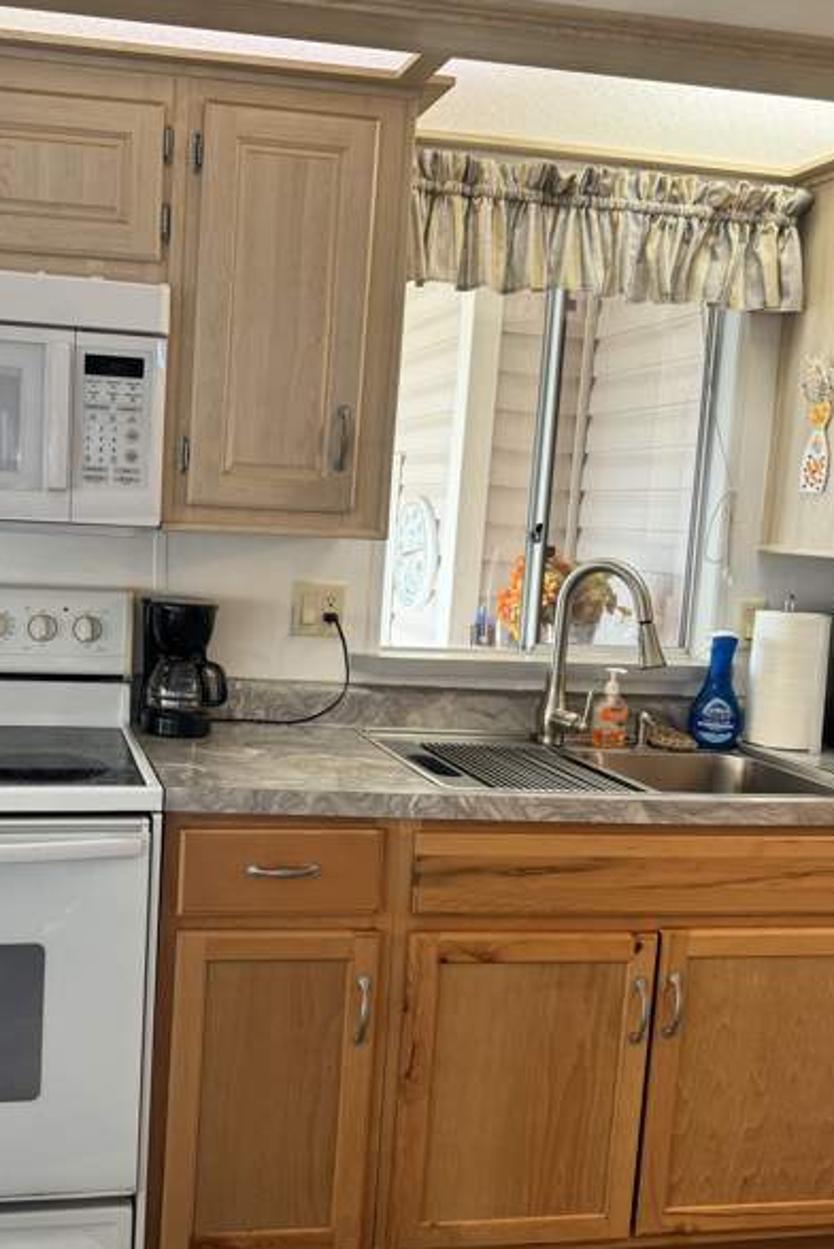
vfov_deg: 55.8
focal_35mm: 34
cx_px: 219
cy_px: 632
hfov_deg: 38.0
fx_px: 1180
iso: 160
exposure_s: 1/60
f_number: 1.78
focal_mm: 6.76
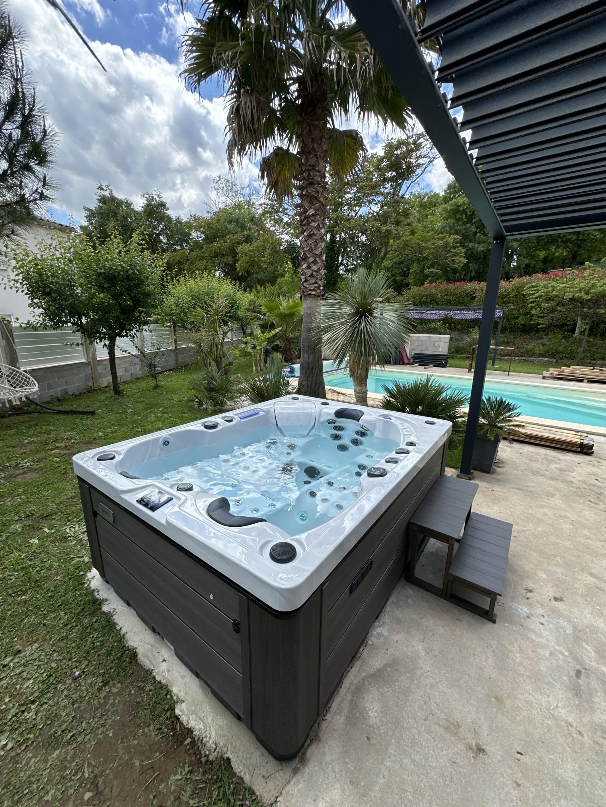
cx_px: 303
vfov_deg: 102.1
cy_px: 404
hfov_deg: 85.7
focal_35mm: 14
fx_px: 327
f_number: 2.2
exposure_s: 1/882
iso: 40
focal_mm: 2.22
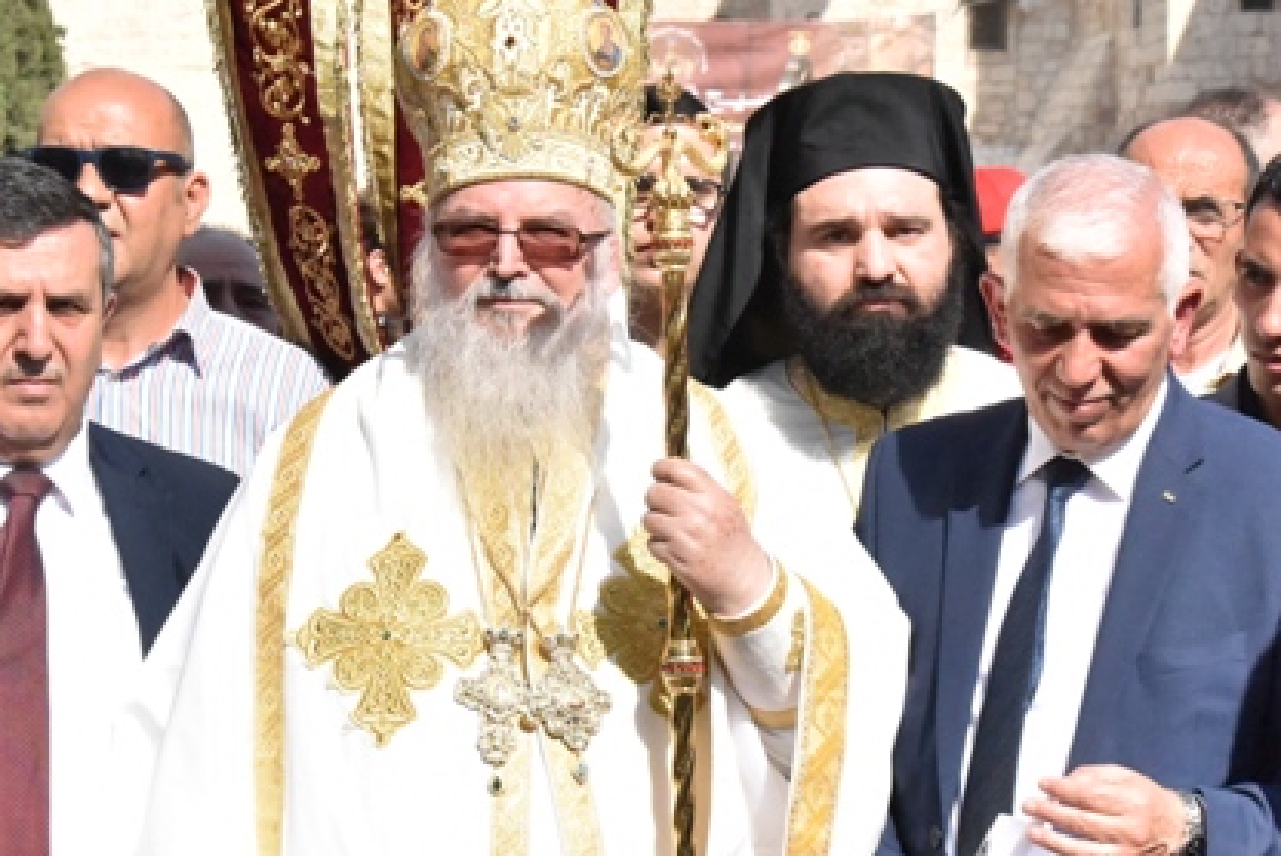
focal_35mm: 123
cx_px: 600
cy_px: 510
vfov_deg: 11.2
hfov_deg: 16.6
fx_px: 4380
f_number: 10
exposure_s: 1/8000
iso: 6400
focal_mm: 50
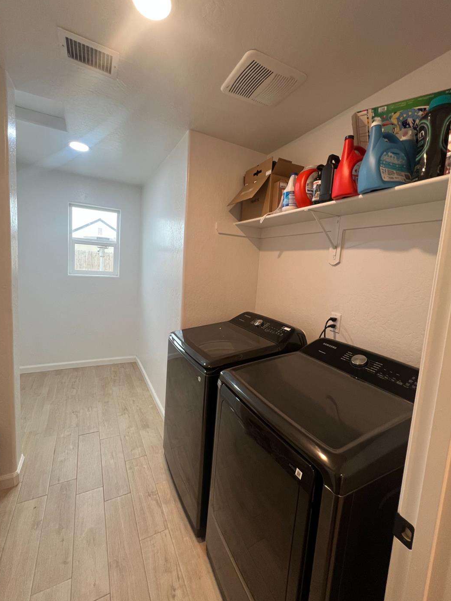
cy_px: 293
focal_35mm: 14
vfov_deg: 102.0
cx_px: 223
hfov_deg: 85.7
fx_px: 243
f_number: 1.8
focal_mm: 1.57
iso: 200
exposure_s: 1/120
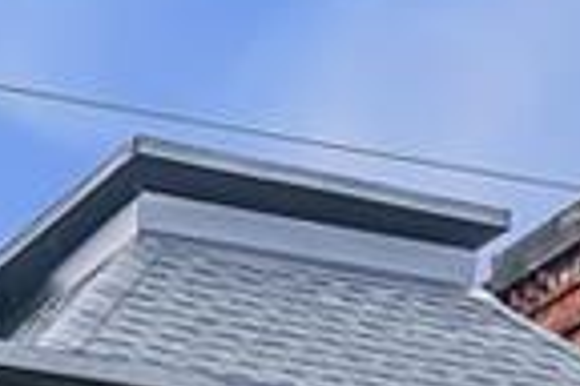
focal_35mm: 227
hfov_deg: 8.9
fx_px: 3657
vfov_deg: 5.6
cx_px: -161
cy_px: 1252
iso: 400
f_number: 7.1
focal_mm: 32
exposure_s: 1/125
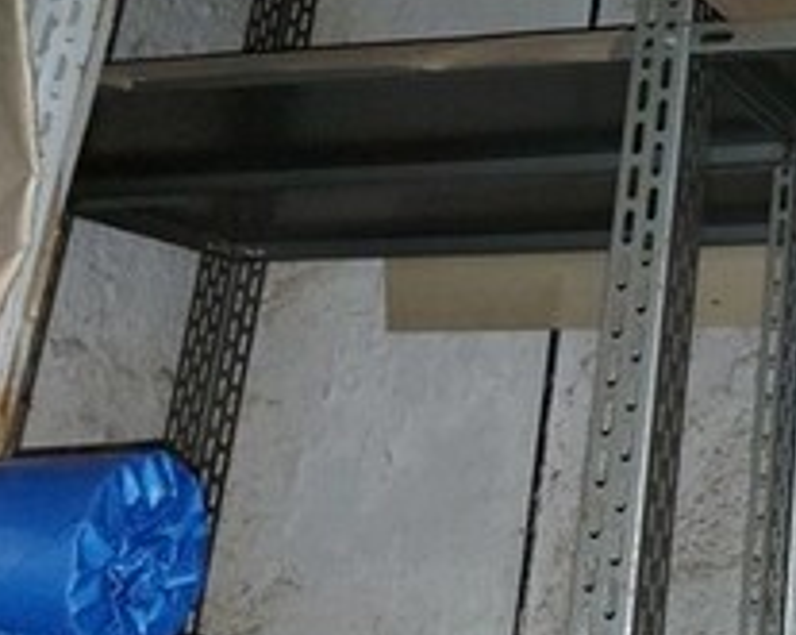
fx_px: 1600
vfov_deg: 21.0
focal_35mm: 68
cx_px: 992
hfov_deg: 24.8
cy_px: -119
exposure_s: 1/25
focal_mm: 5.23
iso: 500
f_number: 1.8
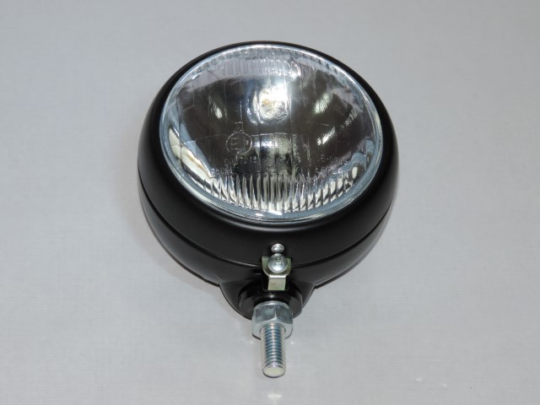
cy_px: 202
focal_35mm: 155
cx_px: 270
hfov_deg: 12.7
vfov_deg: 9.6
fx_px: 2418
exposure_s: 1/60
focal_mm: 27.6
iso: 200
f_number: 4.4
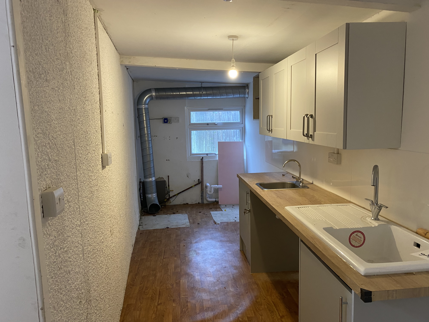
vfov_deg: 53.1
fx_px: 322
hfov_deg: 67.3
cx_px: 214
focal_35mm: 26
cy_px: 161
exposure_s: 1/50
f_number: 1.8
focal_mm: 4.25
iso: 160
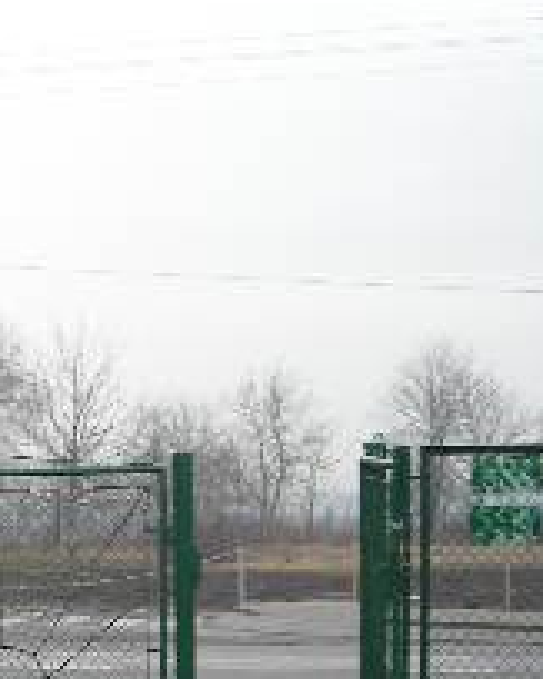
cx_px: -380
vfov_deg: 17.6
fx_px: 2151
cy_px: 669
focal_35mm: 107
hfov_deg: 13.2
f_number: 2.8
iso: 70
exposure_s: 1/54
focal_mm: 5.7
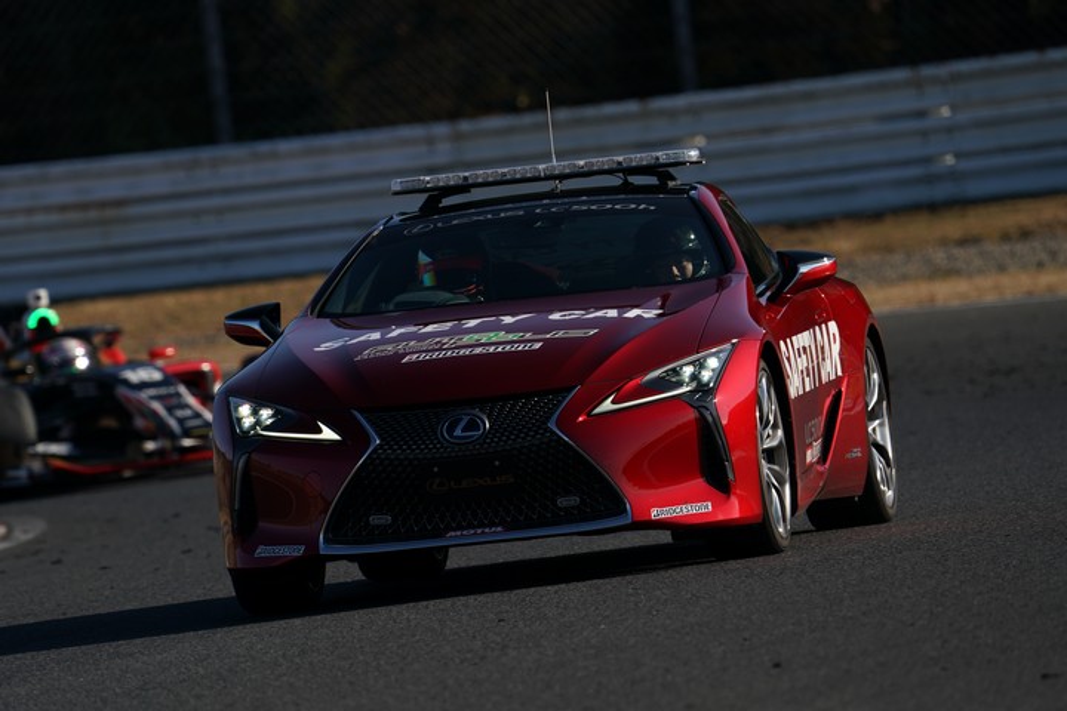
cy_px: 356
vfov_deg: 2.3
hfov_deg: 3.4
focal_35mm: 600
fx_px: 17782
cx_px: 534
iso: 200
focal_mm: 600
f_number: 8
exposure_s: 1/800
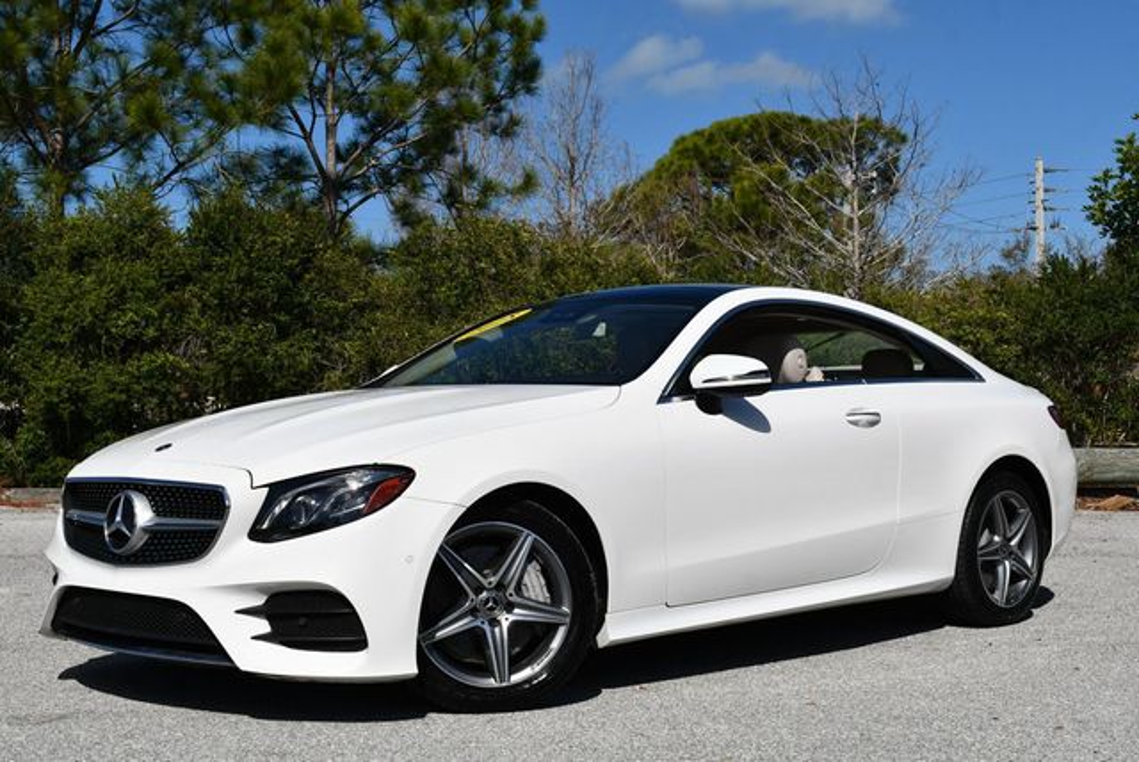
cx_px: 570
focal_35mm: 52
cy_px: 381
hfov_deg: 38.2
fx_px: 1647
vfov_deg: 26.0
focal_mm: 26
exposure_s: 1/400
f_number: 10
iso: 100
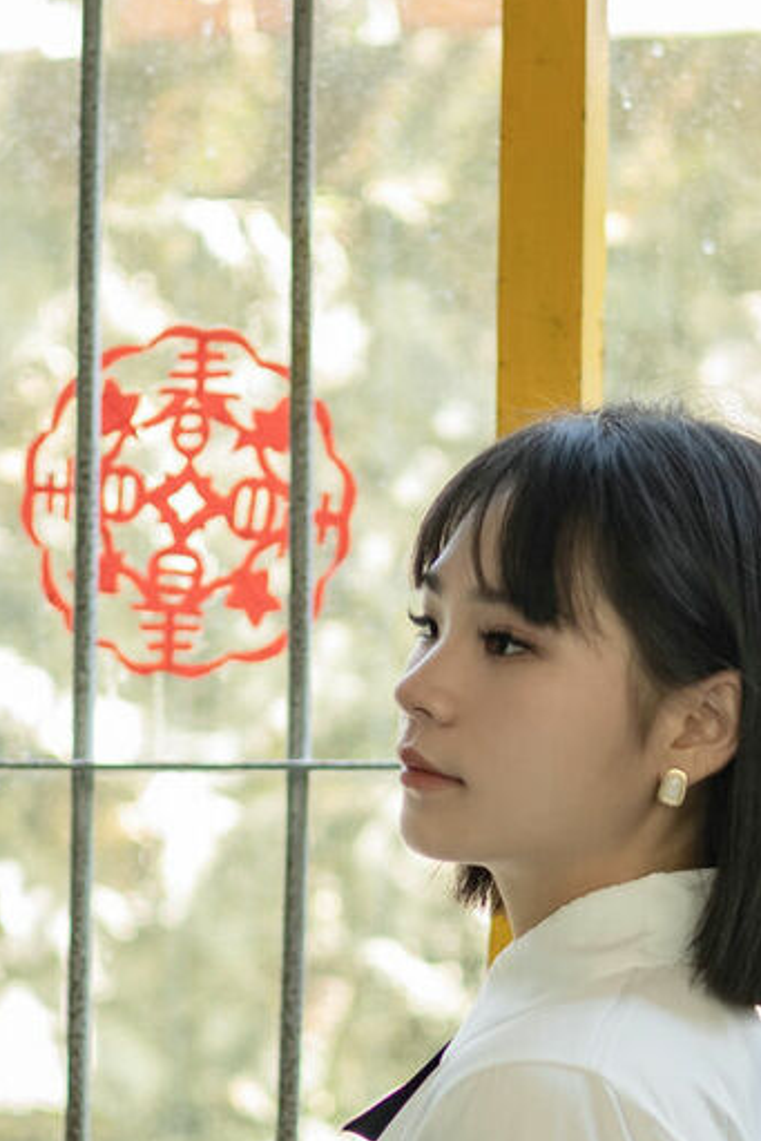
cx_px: 364
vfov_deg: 13.3
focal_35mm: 154
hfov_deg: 8.9
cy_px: 780
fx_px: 4879
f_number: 1.8
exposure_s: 1/60
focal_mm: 50
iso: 125
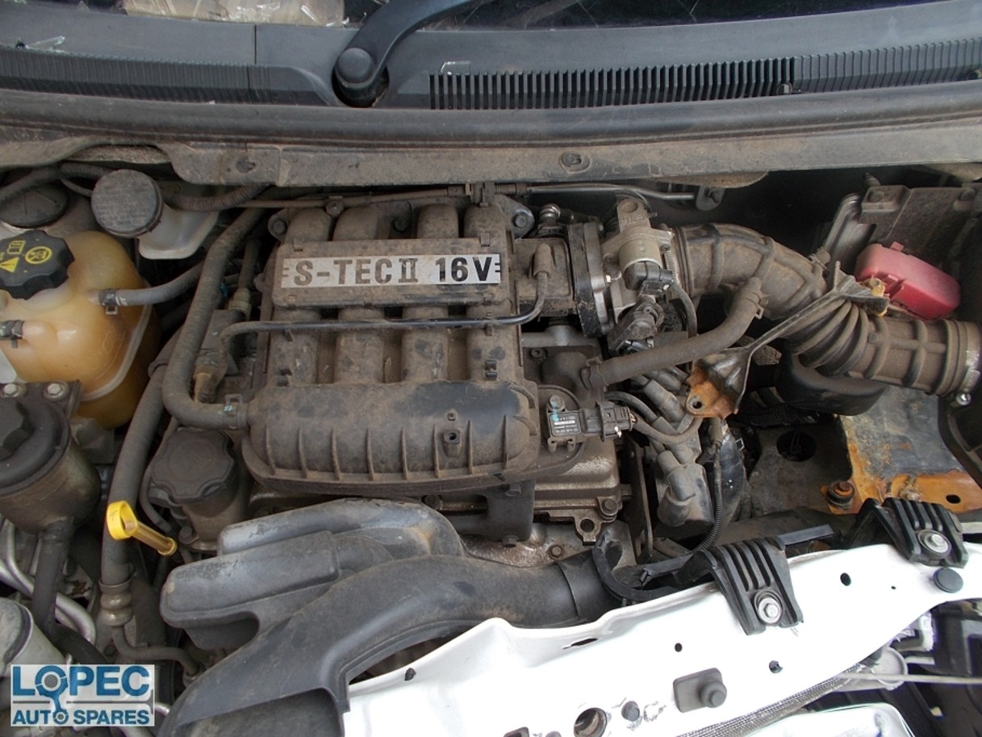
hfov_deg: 67.3
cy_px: 368
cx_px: 491
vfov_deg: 53.1
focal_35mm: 26
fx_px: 738
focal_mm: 4.6
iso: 80
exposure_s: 1/100
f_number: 3.2
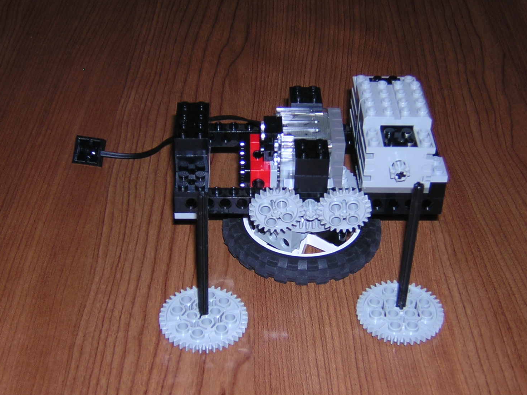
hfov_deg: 30.7
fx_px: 959
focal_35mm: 63
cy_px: 191
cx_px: 278
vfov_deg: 23.3
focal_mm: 7.6
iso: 100
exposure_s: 1/60.1
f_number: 3.3
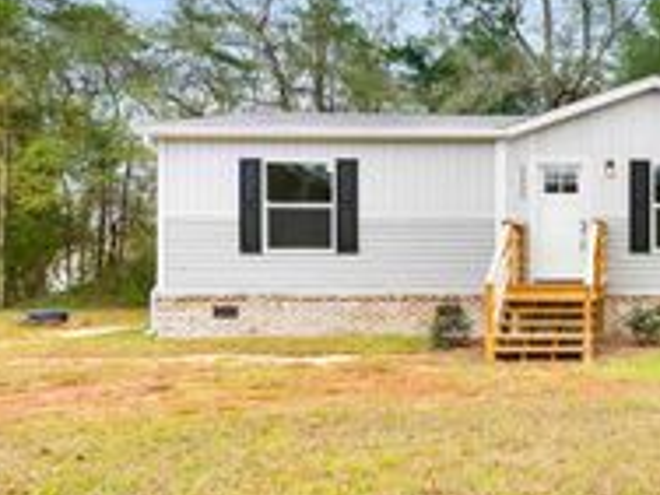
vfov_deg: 34.1
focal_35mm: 42
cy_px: 262
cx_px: 699
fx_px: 806
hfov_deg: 38.2
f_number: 11
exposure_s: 1/60
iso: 500
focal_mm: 16.5
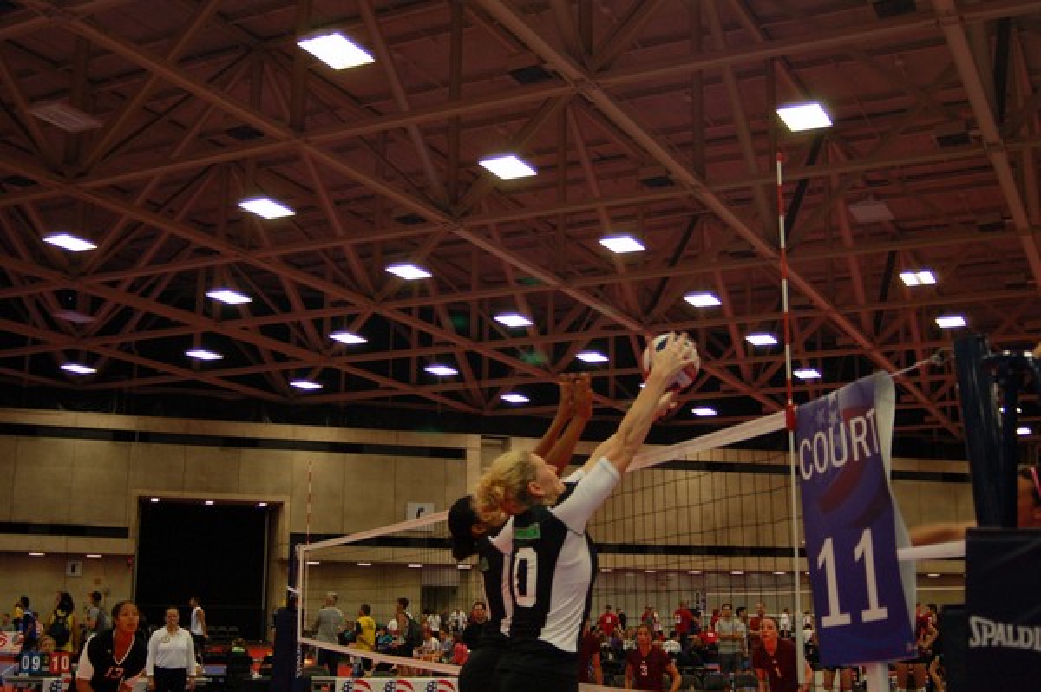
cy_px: 346
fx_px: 1213
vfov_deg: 31.8
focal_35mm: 42
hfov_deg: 46.4
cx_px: 520
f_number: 3.3
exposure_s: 1/200
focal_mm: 28
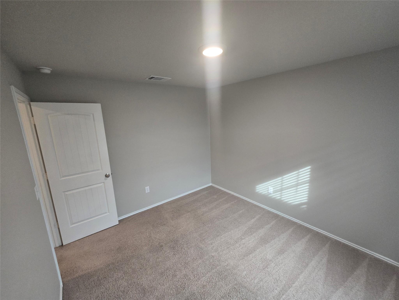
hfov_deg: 106.2
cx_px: 200
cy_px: 150
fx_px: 150
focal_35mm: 13
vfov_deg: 89.9
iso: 200
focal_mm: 2.2
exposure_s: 1/60
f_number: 2.2
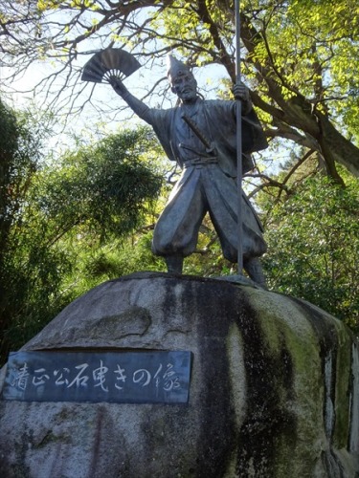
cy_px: 239
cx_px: 180
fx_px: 512
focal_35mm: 37
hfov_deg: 38.7
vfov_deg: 50.1
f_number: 4
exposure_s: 1/125
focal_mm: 6.37
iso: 80
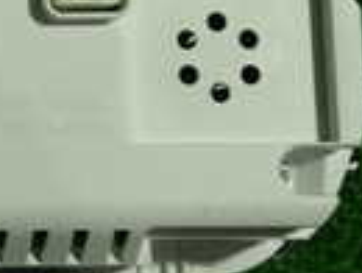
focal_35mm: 138
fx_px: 1446
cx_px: -276
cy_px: 20
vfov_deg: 10.7
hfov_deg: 13.0
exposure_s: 1/60
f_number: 2.3
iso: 125
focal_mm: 5.4
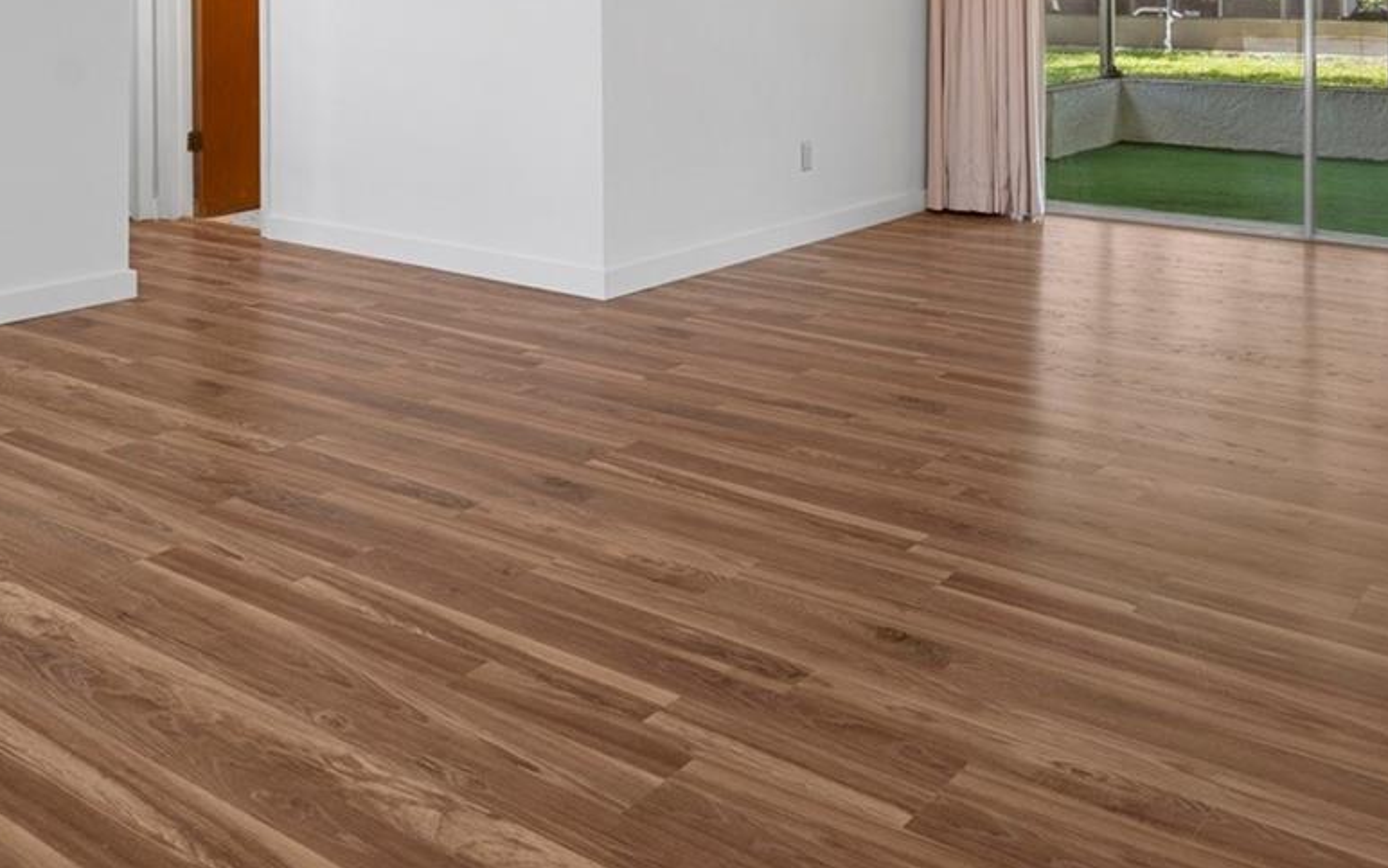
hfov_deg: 51.4
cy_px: -40
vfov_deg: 30.7
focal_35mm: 38
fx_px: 1438
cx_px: 604
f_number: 8
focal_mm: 18
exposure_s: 1/2
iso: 320
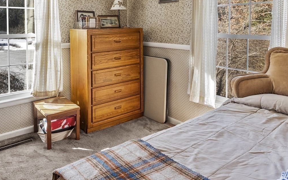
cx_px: 112
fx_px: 228
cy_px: 27
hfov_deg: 63.9
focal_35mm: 29
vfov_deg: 40.7
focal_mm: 14
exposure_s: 1/125
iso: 640
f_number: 5.6
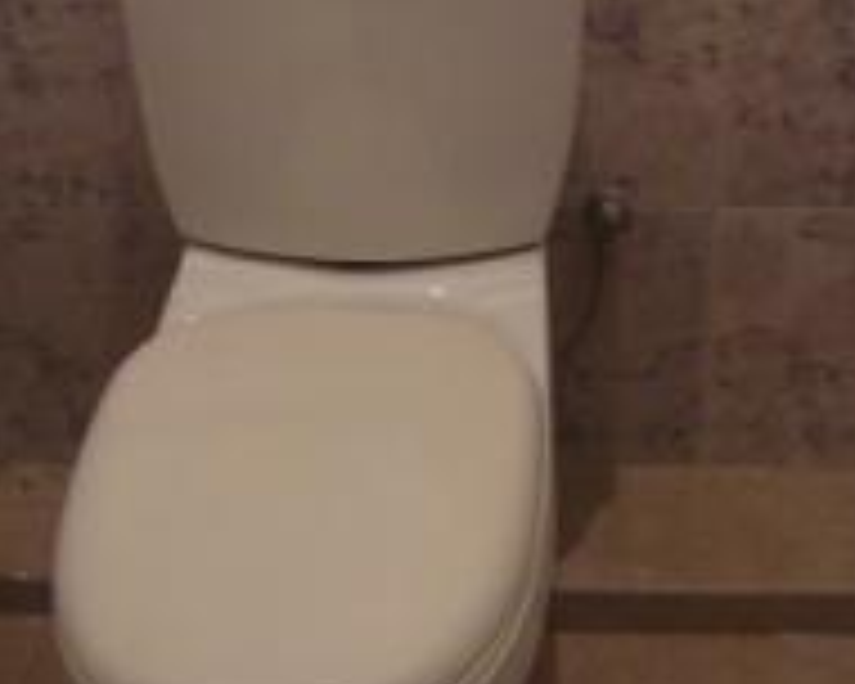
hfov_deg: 25.1
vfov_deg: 20.2
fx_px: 1923
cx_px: 423
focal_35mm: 76
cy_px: 387
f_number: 3
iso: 200
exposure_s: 1/8
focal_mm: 5.4
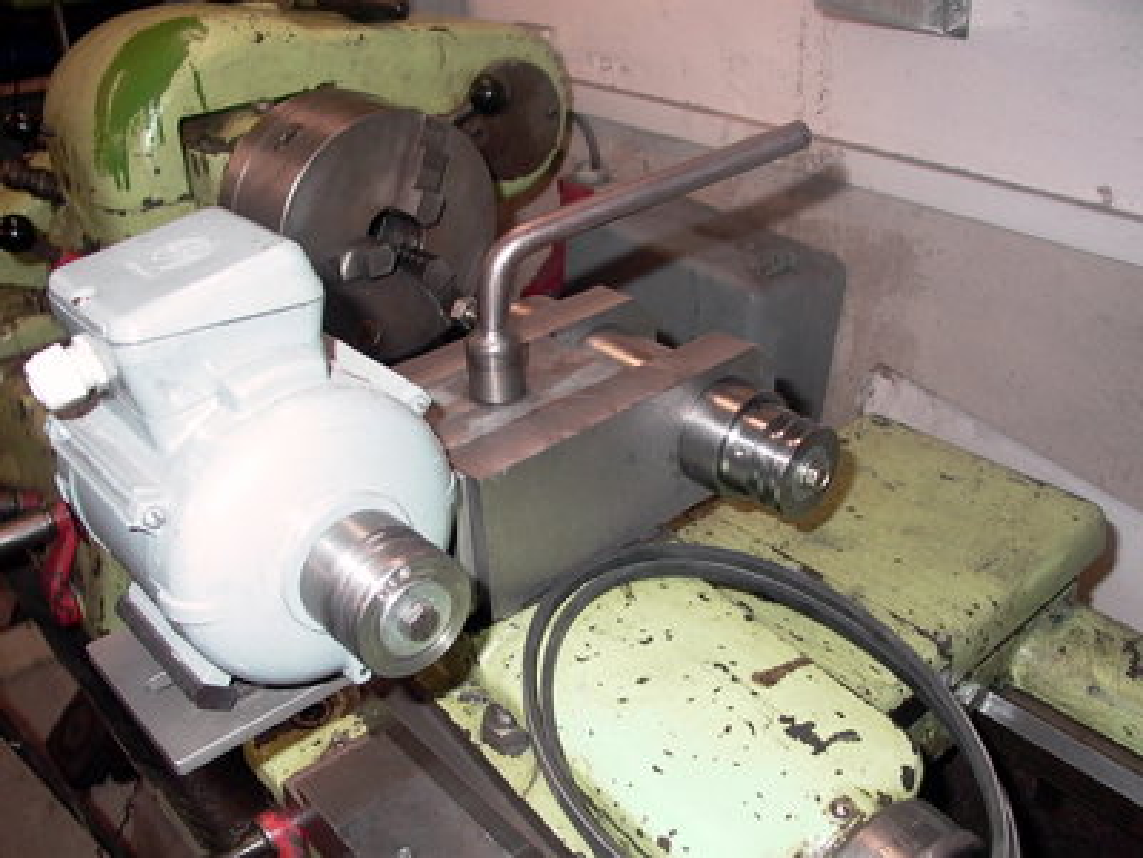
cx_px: 572
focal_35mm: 33
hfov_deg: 55.4
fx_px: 1090
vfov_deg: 42.9
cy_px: 429
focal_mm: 7.13
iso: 100
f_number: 2.04
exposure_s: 1/64.2
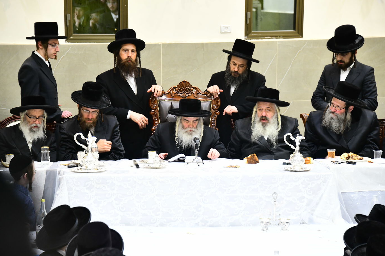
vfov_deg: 9.3
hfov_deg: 13.9
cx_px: 190
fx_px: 1582
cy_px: 128
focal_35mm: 148
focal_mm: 145
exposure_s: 1/200
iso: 2500
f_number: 5.6
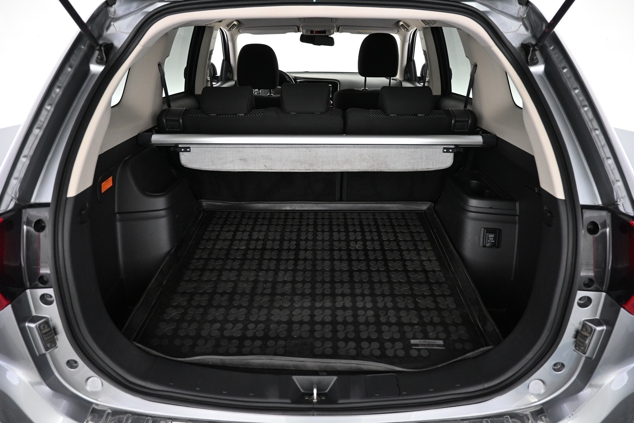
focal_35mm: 24
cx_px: 317
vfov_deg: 53.1
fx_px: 423
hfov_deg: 73.7
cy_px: 212
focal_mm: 16
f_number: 3.5
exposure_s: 1/50
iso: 1600
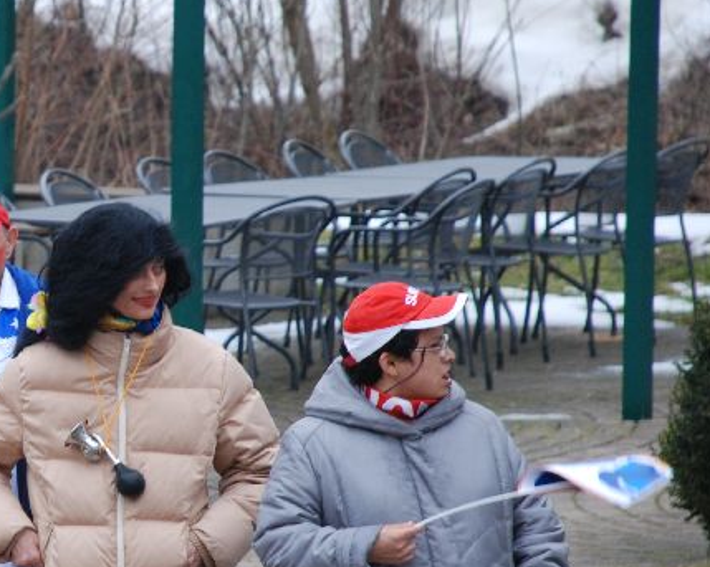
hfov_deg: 4.3
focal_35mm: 454
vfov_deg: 3.4
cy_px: 346
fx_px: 9540
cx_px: -101
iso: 320
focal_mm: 135
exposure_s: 1/125
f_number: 5.6
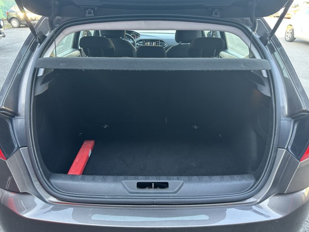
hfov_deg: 69.4
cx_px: 149
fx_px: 223
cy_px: 113
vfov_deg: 54.9
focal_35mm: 25
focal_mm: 6.86
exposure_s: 1/75
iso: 200
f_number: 1.78
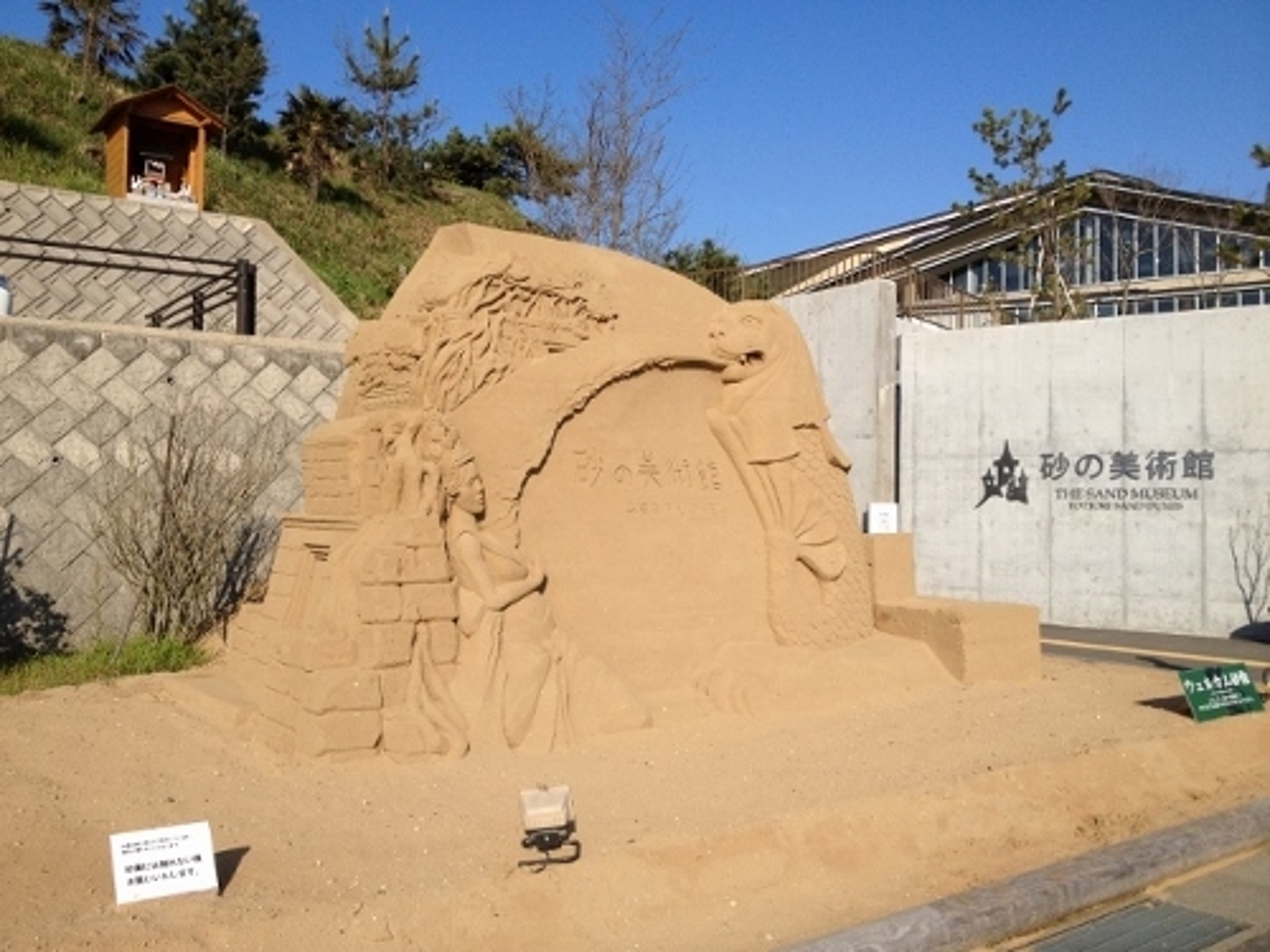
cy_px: 476
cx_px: 635
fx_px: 1284
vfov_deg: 40.7
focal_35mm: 35
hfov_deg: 52.6
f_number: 2.4
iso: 50
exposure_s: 1/2404
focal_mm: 4.28
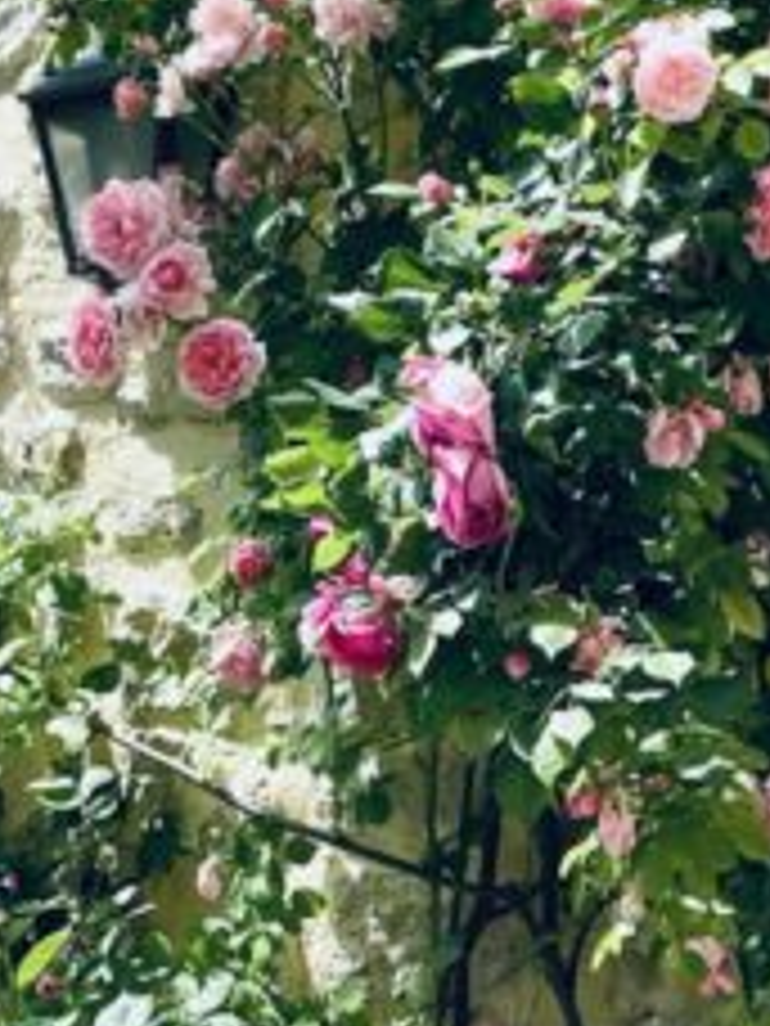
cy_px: 860
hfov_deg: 12.6
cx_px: 599
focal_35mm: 117
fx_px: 3470
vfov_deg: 16.7
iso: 32
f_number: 1.6
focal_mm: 4.2
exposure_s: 1/2132
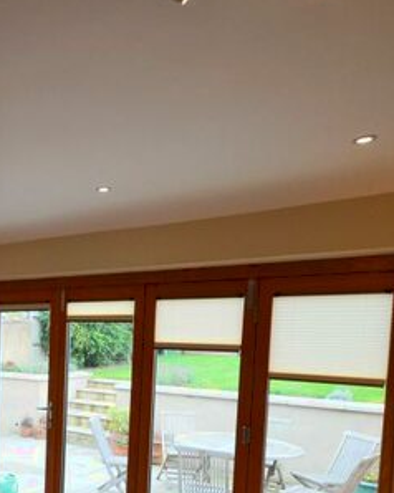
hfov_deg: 38.3
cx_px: -20
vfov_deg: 52.1
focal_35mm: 33
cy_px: 363
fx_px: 482
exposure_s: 1/60
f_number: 8
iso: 720
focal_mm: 10
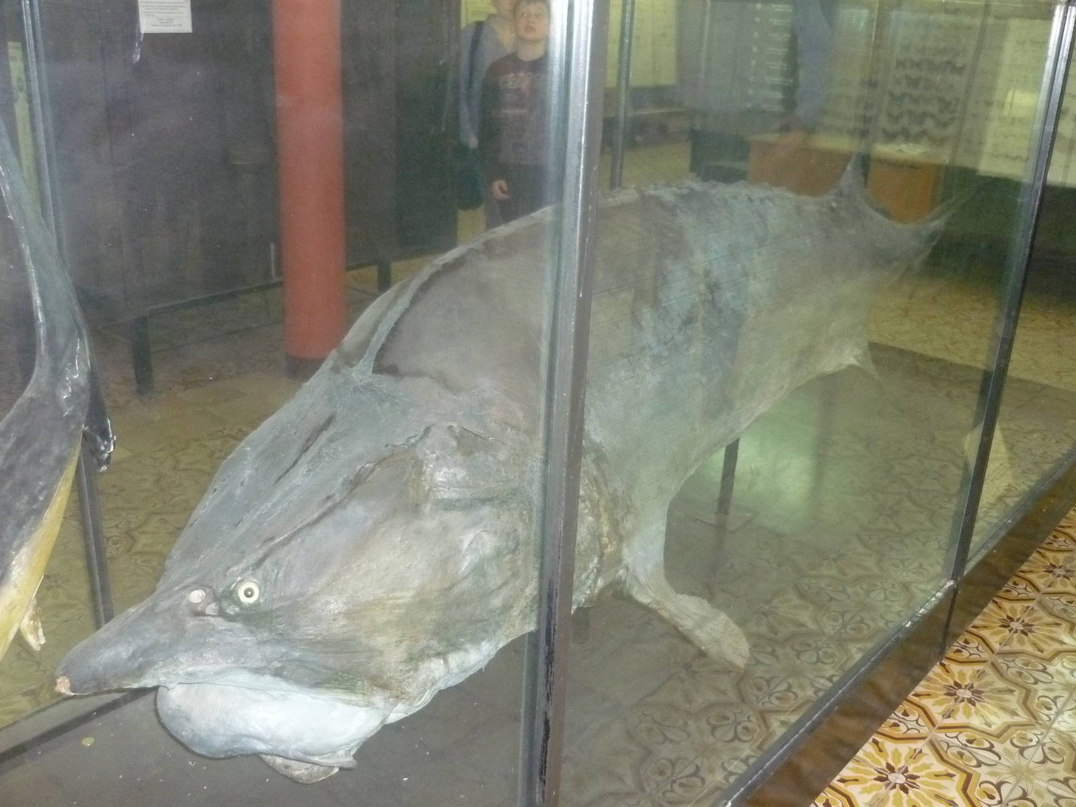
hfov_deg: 55.4
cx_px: 538
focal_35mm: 33
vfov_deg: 42.9
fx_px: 1026
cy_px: 404
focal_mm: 5.5
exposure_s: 1/30
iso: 640
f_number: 2.8
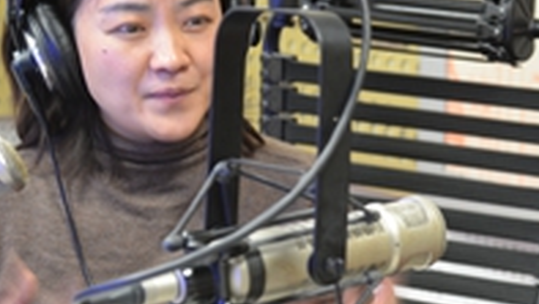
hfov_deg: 15.1
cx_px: 607
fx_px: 1973
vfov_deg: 8.8
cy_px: 138
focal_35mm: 138
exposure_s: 1/6
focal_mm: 52
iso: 800
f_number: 4.2
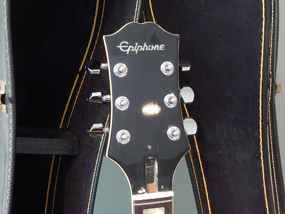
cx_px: 142
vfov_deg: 24.0
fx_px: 502
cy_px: 107
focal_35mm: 61
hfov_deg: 31.7
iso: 500
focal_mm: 10.9
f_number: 4
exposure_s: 1/8
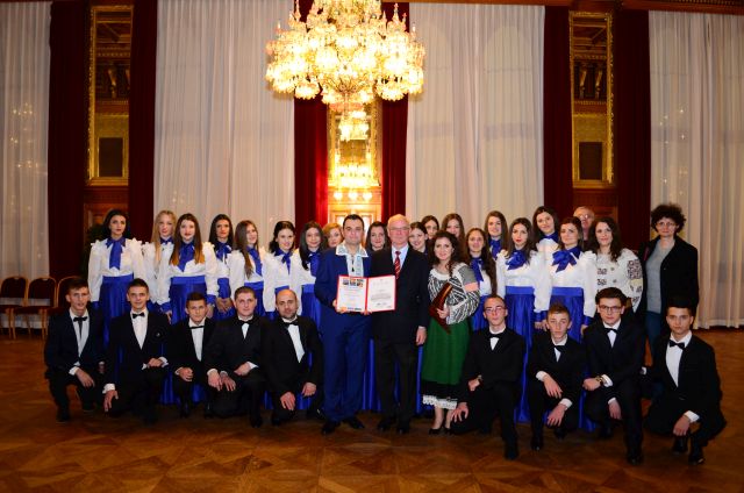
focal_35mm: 27
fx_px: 557
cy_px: 246
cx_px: 372
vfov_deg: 47.7
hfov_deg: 67.5
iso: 800
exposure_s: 1/30
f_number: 3.5
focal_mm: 18
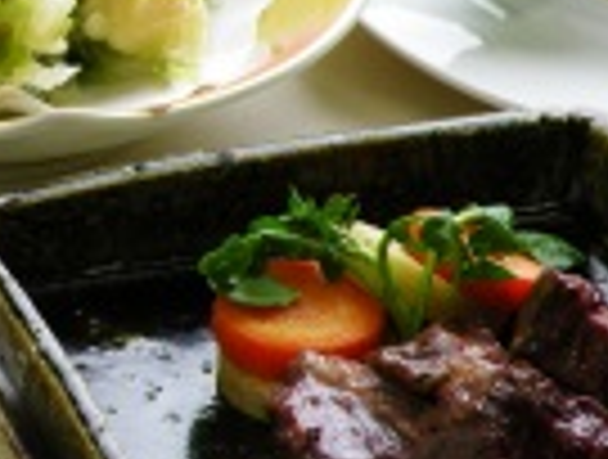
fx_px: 6710
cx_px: -99
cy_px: -108
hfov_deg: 5.2
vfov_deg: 3.9
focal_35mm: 381
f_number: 4.5
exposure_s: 1/61.6
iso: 130
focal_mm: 22.9
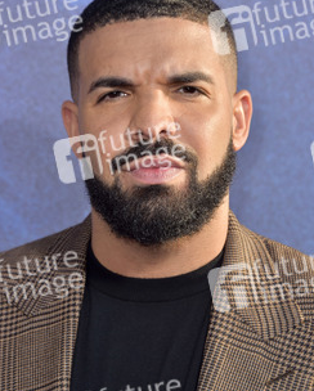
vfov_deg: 8.7
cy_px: 217
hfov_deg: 7.0
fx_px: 2574
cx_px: 158
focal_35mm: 222
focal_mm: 180
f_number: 7.1
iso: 125
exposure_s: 1/250
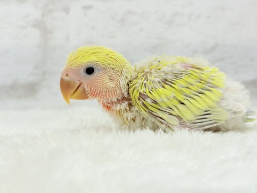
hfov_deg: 36.8
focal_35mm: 52
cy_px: 96
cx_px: 128
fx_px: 386
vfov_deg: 28.0
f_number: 1.6
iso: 32
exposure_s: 1/50
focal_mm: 5.96
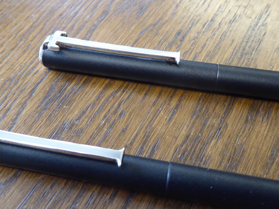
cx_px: 124
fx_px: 314
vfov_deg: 36.8
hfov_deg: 47.8
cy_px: 97
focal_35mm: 39
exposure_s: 1/30
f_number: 3.5
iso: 400
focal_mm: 5
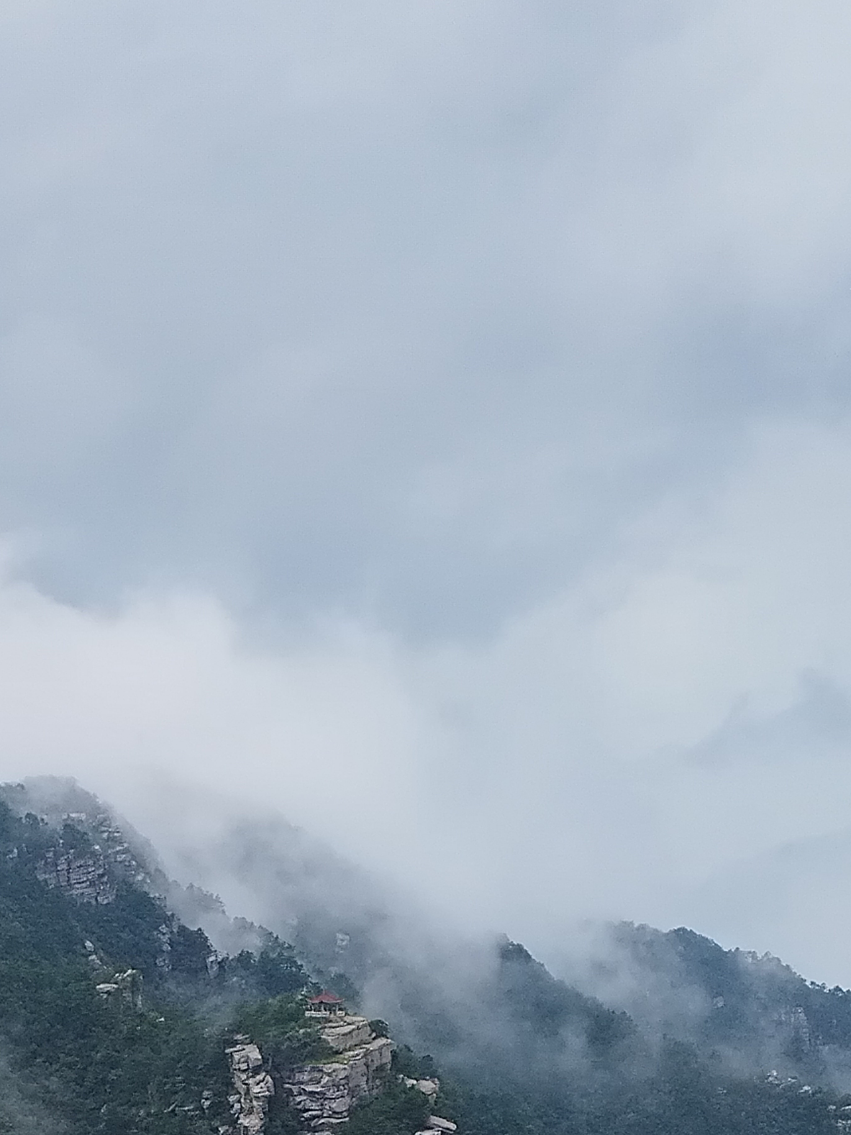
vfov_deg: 23.1
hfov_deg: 18.2
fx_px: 2655
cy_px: 1137
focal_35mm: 81
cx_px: 293
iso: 100
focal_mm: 6.24
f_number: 1.8
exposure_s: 1/1283
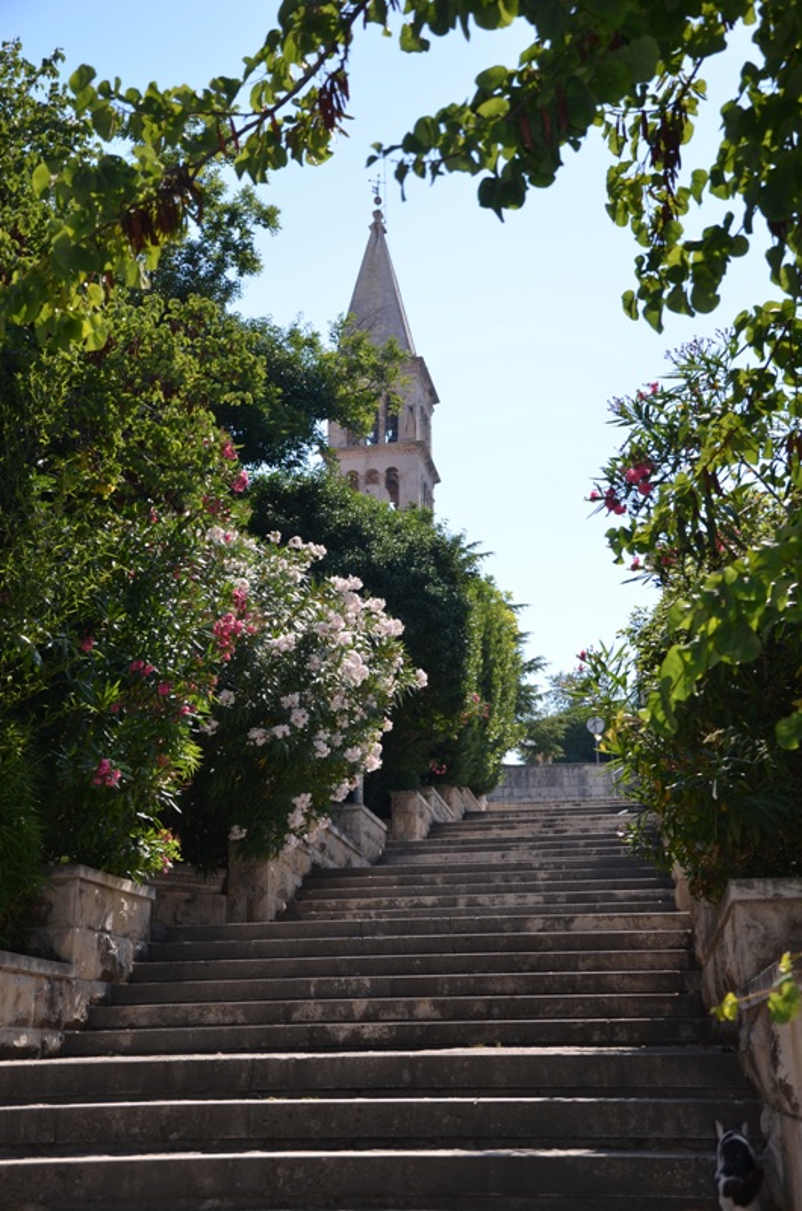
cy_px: 606
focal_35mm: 45
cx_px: 401
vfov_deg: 43.7
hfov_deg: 29.7
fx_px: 1510
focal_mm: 30
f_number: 5.6
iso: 100
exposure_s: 1/200
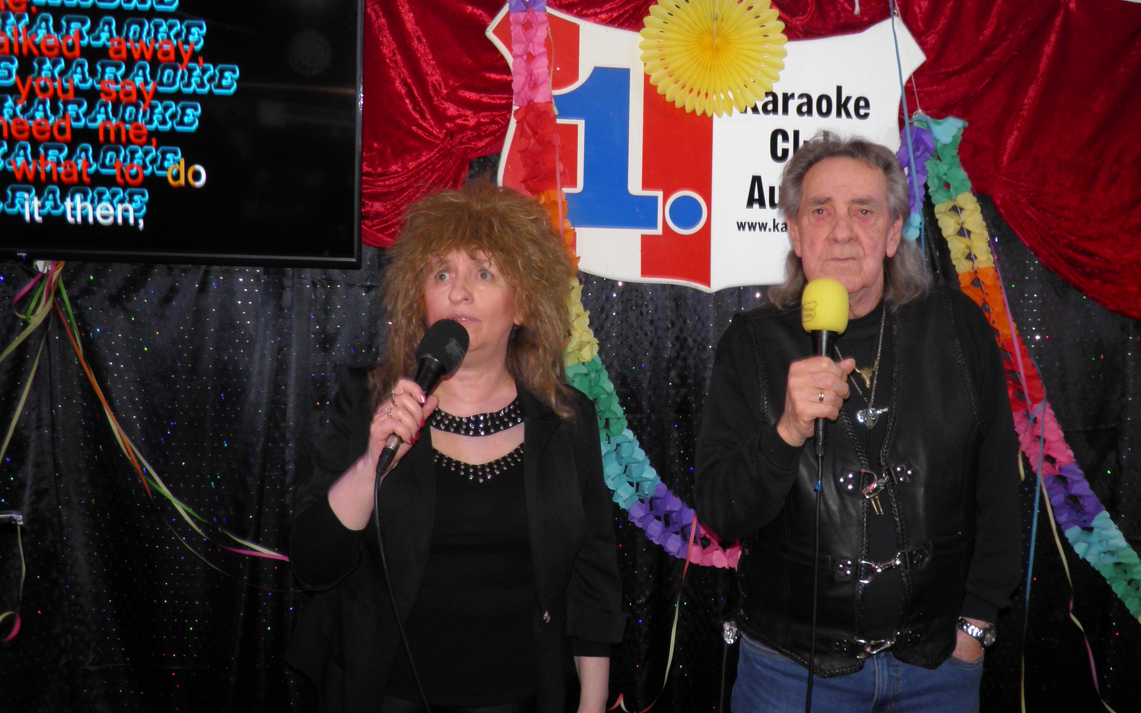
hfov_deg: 53.8
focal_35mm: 36
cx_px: 660
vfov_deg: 35.3
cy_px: 353
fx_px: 1120
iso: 100
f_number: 2.8
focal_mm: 4.9
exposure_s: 1/30
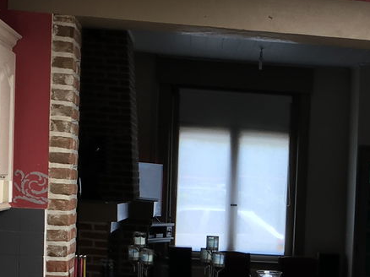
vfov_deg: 13.7
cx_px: 420
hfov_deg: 17.8
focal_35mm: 106
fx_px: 1132
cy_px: 299
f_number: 2.2
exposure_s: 1/106
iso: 25
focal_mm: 4.15
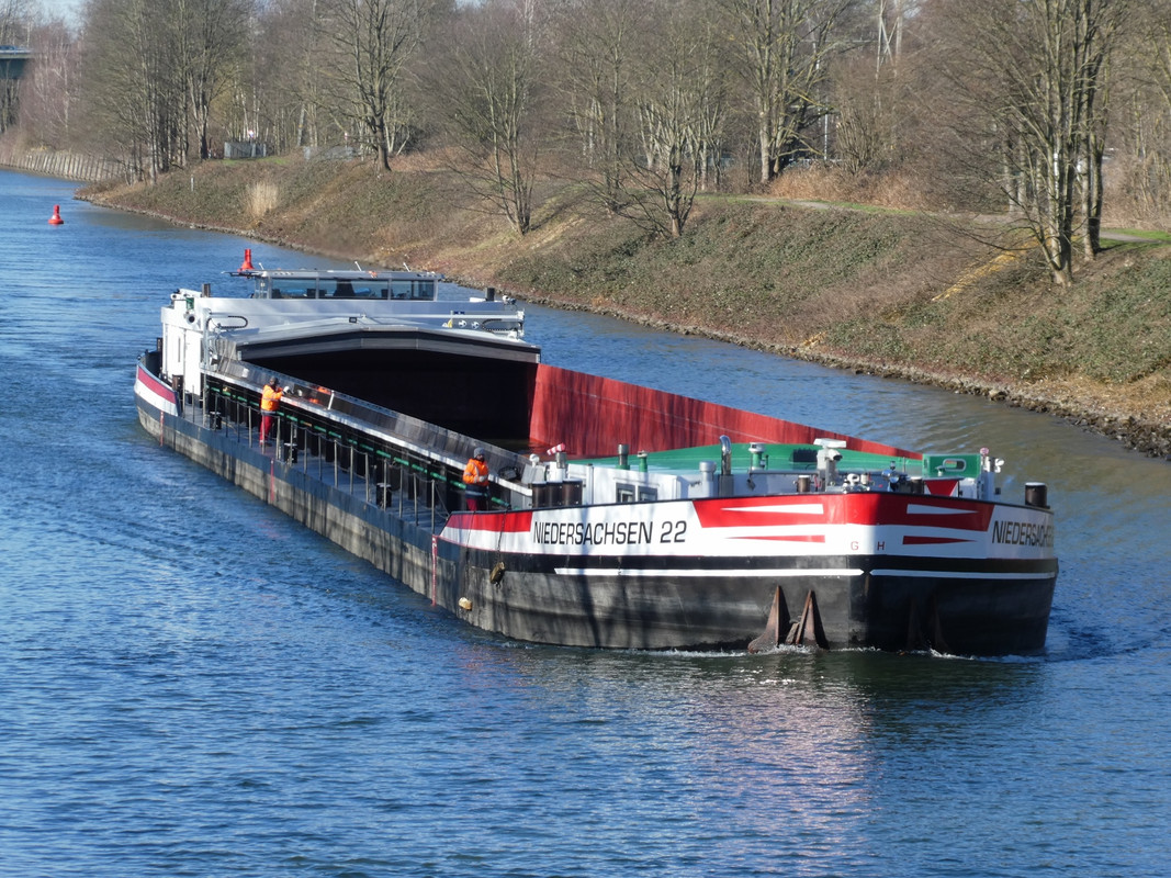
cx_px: 586
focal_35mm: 214
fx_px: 7238
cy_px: 439
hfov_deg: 9.2
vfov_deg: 6.9
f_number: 5.6
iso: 80
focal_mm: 38.4
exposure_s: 1/160
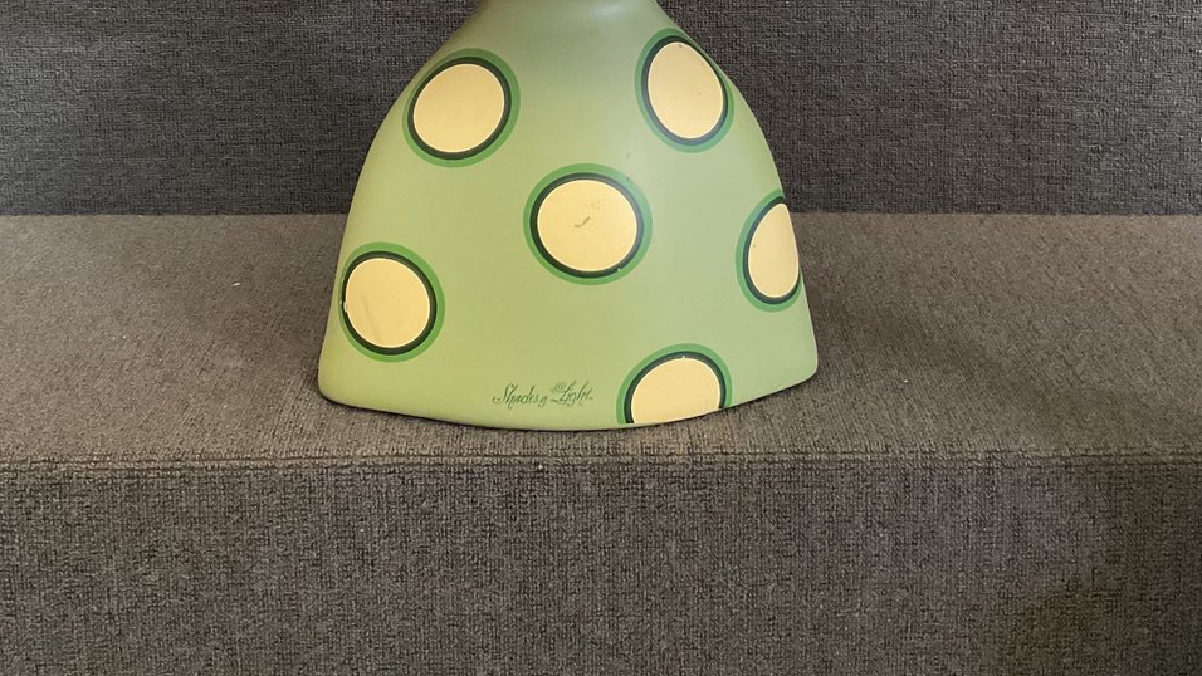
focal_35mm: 50
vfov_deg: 23.0
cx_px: 644
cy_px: -7
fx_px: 1594
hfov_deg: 41.3
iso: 400
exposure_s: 1/30
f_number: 1.8
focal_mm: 3
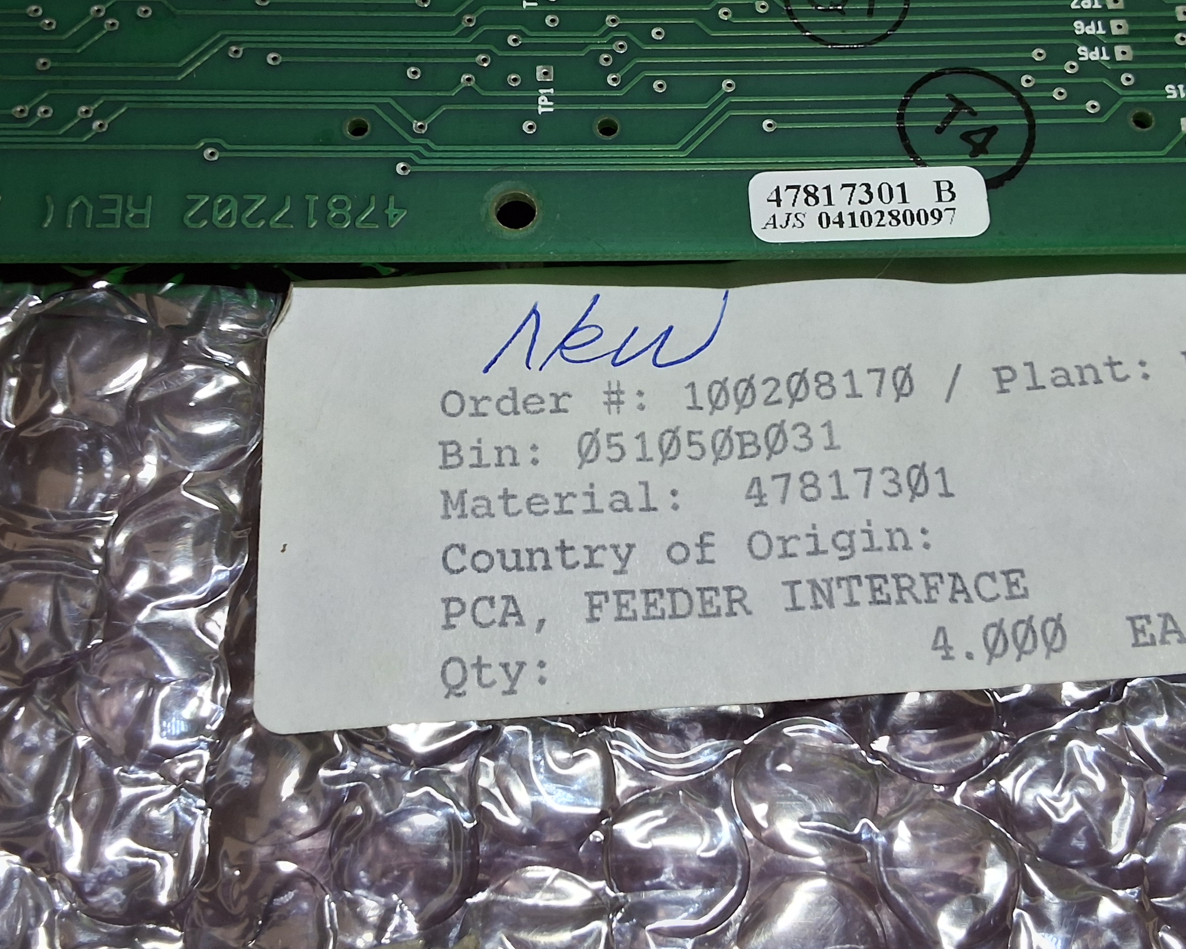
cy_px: 389
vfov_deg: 37.2
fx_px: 1404
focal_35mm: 40
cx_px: 631
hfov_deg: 45.8
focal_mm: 2.91
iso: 64
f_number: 1.9
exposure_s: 1/40
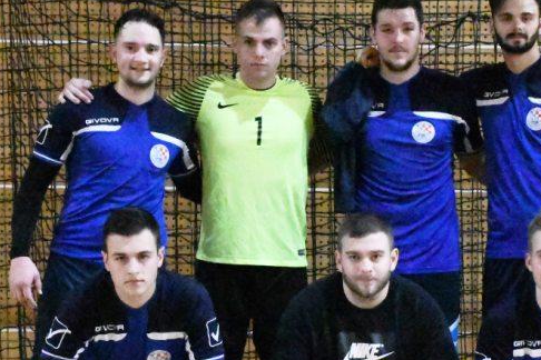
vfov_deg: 11.4
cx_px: 371
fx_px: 1803
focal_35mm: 120
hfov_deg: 17.0
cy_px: 271
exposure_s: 1/800
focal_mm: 38
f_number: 9
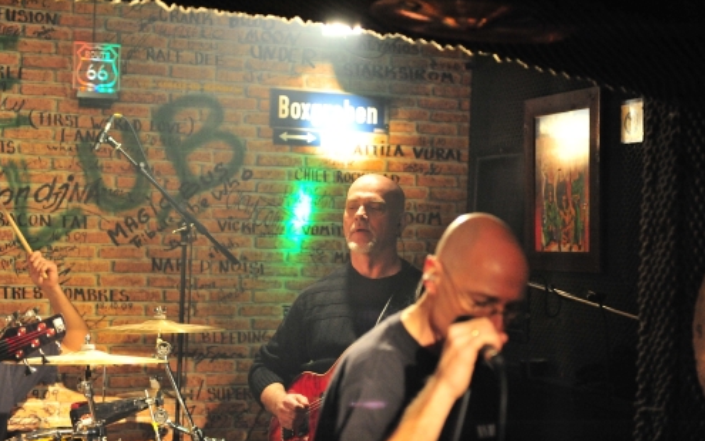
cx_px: 355
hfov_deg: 28.6
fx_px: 1384
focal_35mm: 72
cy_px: 210
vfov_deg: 18.1
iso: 6400
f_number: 2.8
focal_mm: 70
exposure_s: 1/125
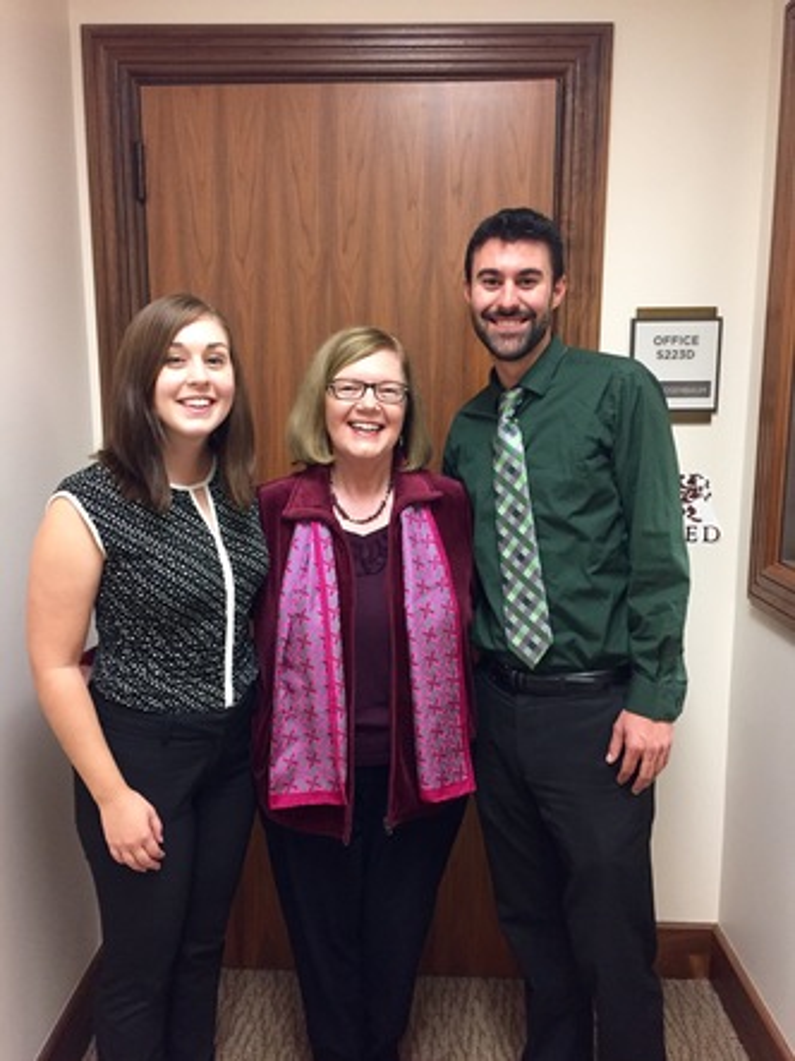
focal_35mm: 29
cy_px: 530
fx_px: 888
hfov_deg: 48.2
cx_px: 398
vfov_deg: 61.7
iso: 250
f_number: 2.2
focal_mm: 4.15
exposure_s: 1/17
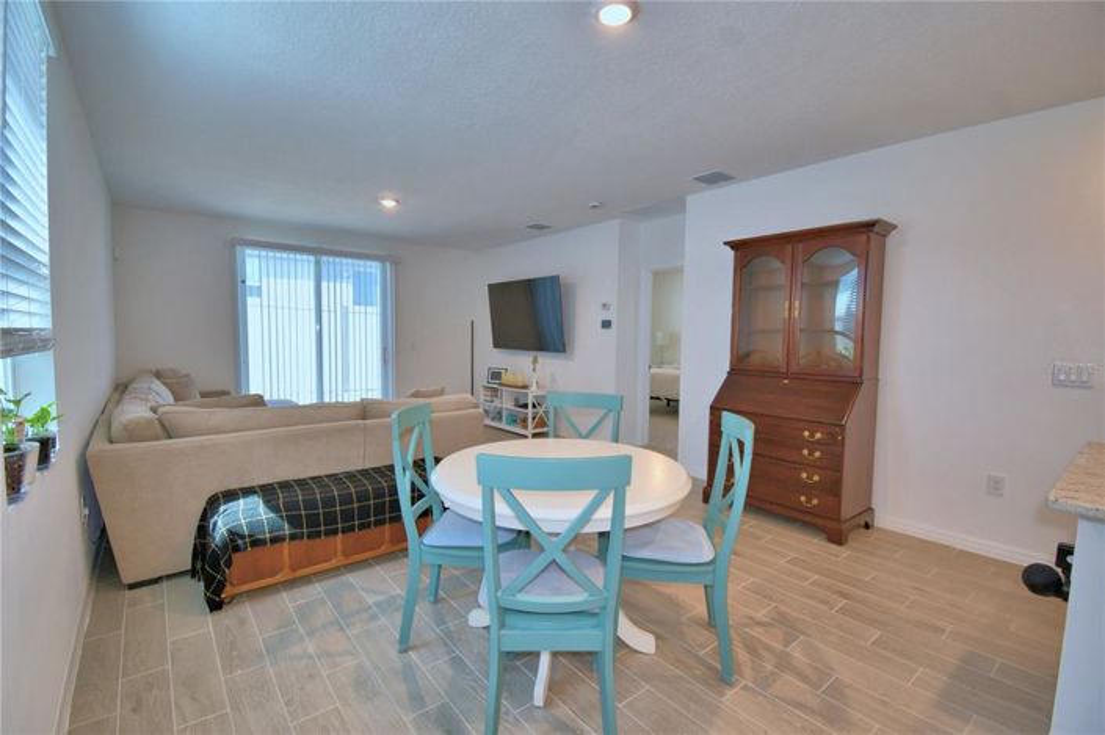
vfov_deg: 77.2
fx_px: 460
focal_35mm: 15
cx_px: 552
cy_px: 368
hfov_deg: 100.4
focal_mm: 10
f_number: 4.5
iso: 200
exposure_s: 1/40
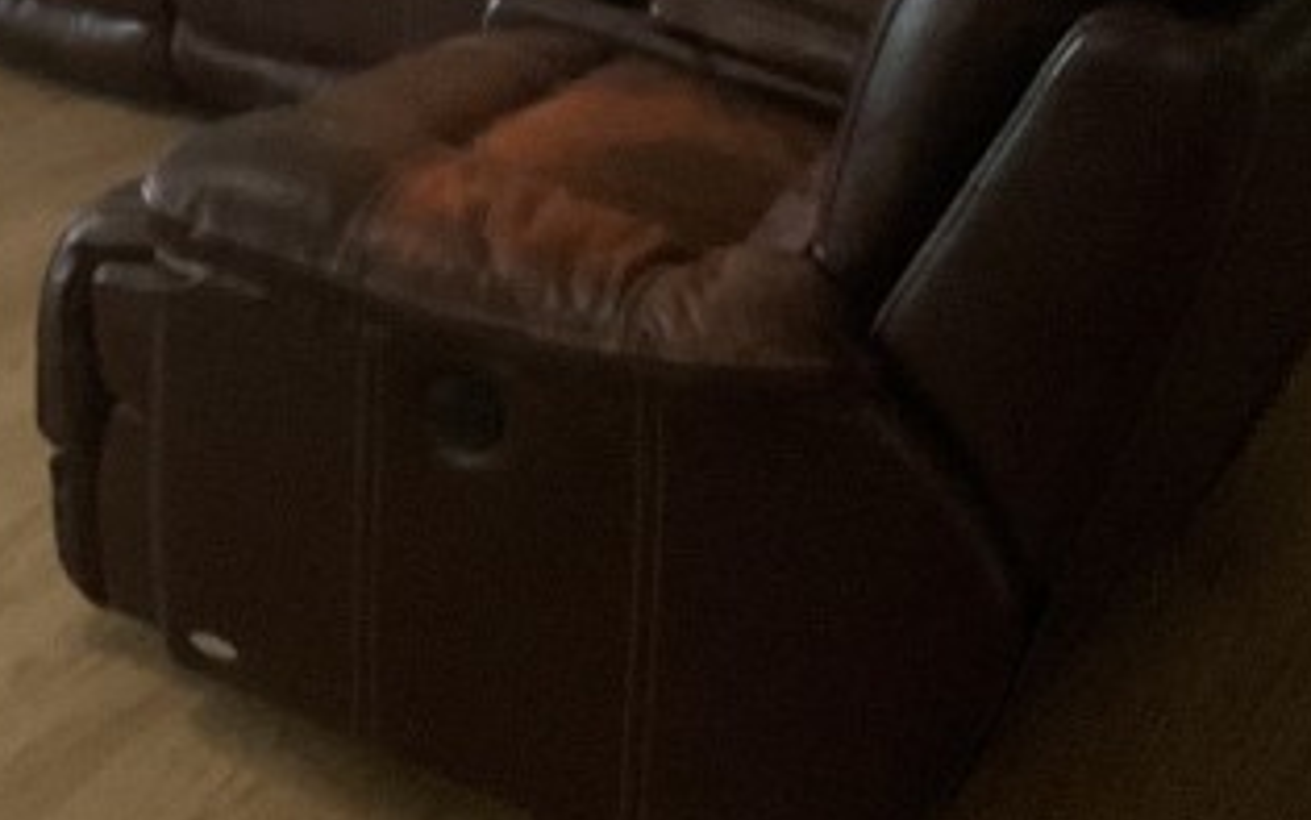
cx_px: -329
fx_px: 3574
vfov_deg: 12.7
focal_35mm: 100
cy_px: -262
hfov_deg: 19.4
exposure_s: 1/60
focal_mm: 3
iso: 125
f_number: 1.8
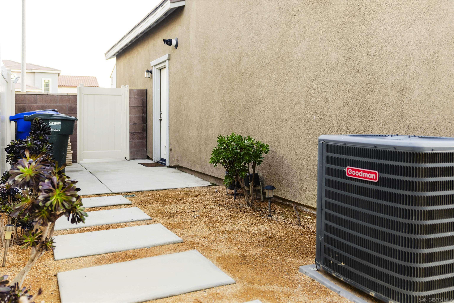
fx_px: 378
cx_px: 227
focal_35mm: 30
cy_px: 152
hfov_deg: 61.9
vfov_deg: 43.6
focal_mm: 30
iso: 100
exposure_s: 1/100
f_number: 3.2
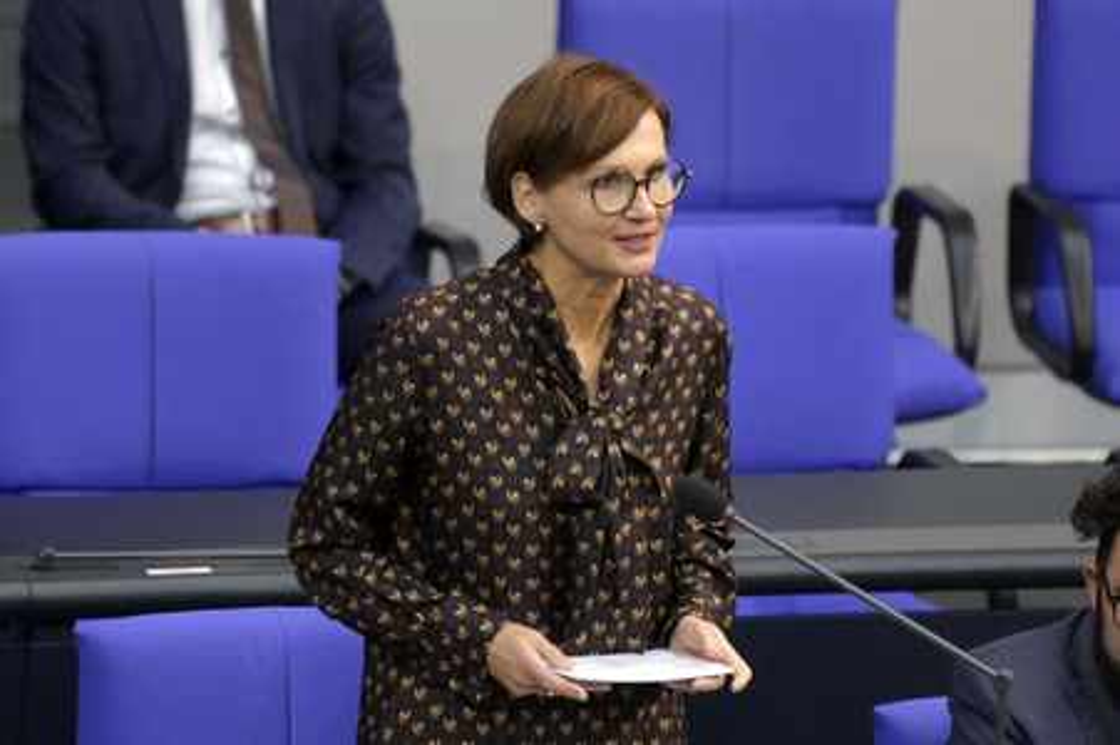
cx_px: 560
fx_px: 12124
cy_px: 372
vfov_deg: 3.5
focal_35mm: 390
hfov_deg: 5.3
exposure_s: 1/320
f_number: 5.6
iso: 10000
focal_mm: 390
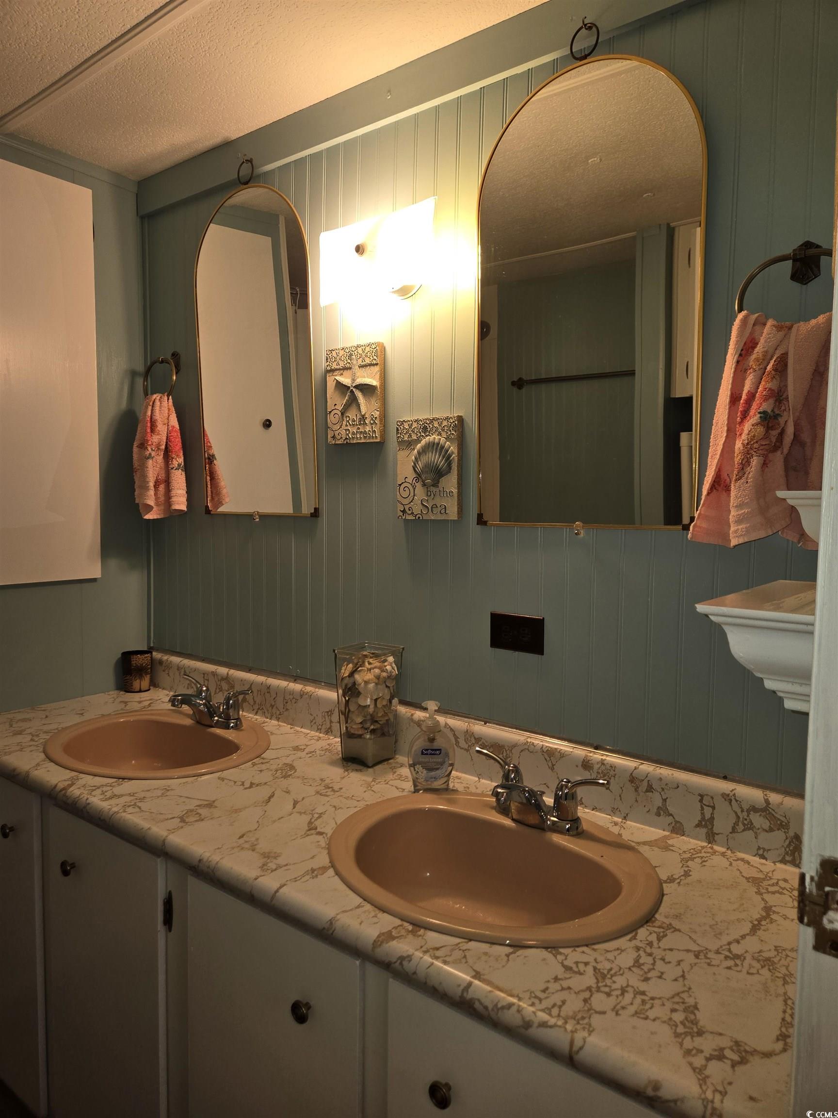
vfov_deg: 73.9
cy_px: 559
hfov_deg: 58.9
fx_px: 742
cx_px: 419
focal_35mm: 23
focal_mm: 5.4
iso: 40
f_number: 1.8
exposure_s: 1/60
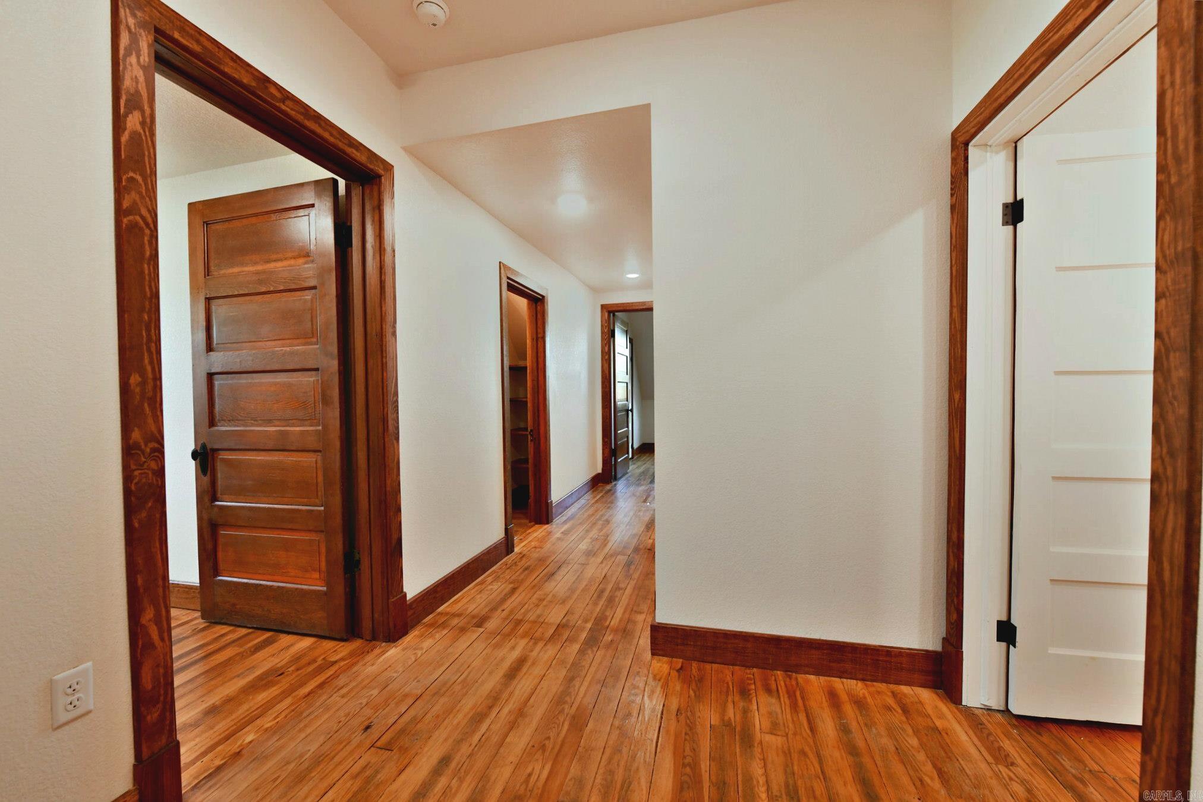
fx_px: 468
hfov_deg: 104.3
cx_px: 602
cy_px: 401
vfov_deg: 81.2
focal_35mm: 14
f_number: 5.6
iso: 2500
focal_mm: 14
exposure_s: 1/125
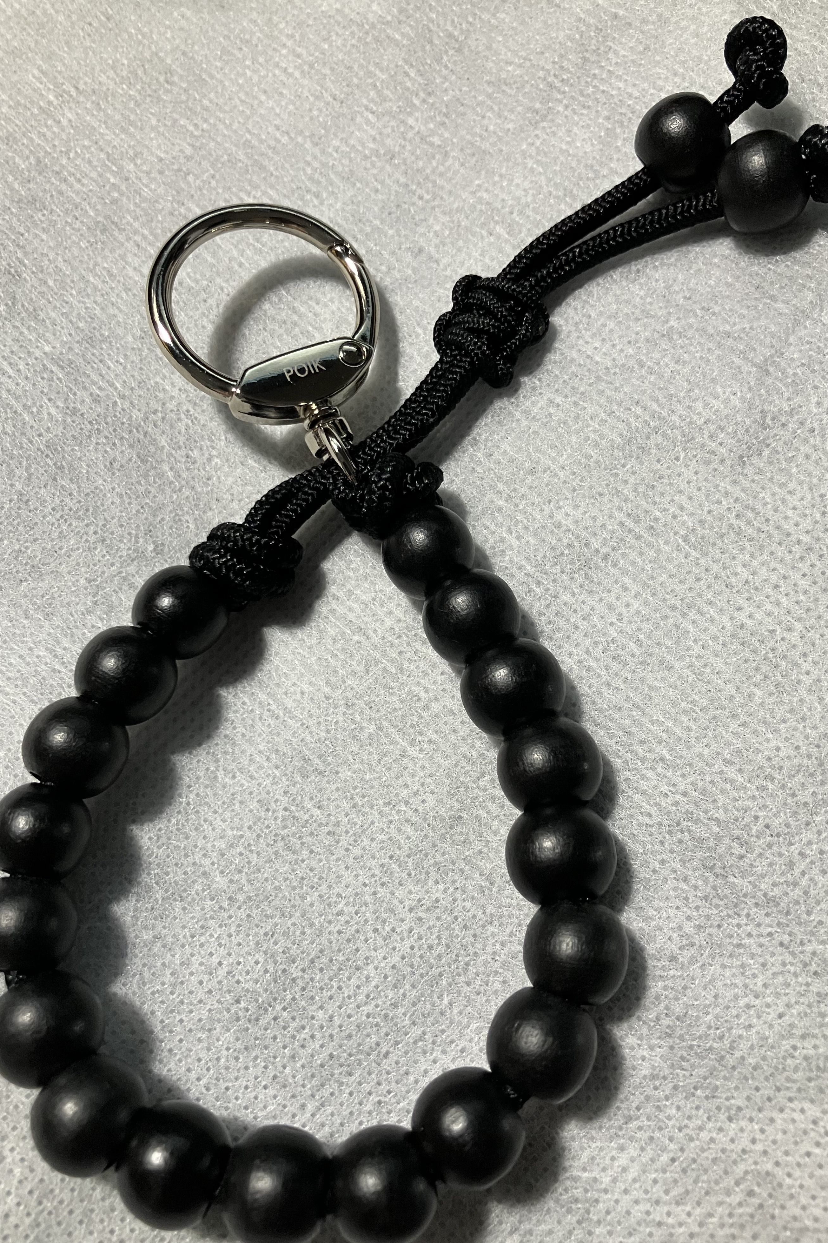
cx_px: 423
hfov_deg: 43.6
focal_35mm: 30
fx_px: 1035
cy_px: 635
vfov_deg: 61.9
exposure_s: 1/60
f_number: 1.8
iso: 200
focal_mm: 3.99
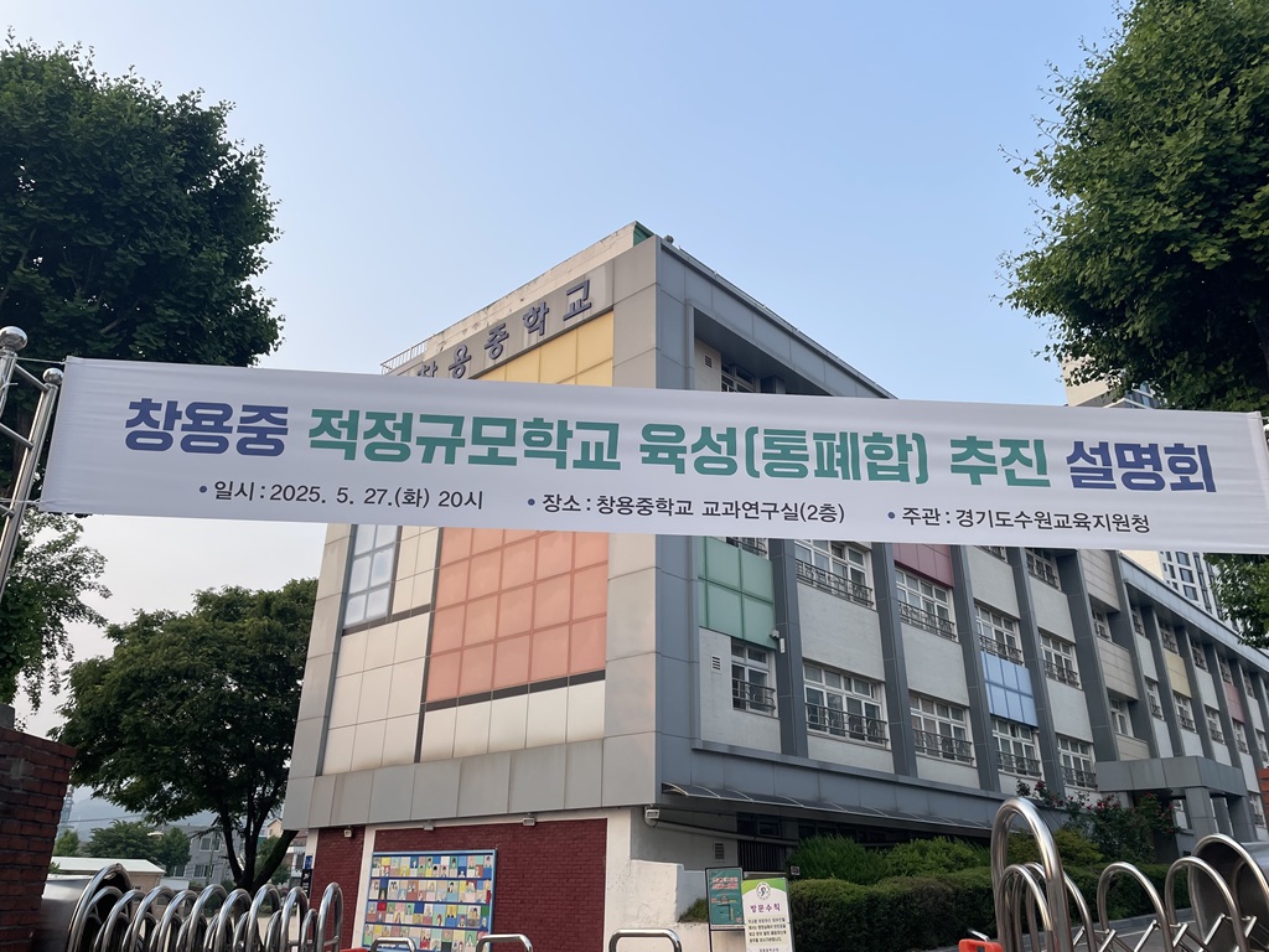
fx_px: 953
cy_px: 476
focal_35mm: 26
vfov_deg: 53.1
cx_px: 634
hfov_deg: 67.3
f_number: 1.6
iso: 32
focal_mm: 4.2
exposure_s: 1/910
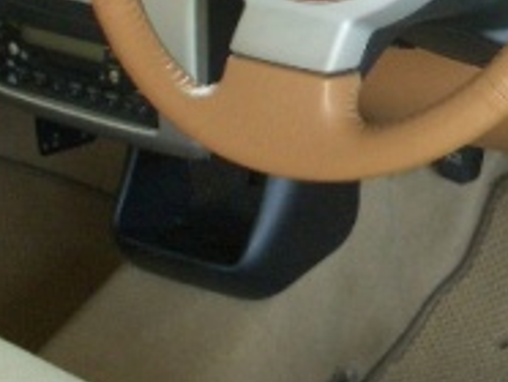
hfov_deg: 20.7
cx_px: 385
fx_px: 1381
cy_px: -53
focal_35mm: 94
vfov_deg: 15.3
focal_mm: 5.8
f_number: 2.6
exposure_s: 1/125
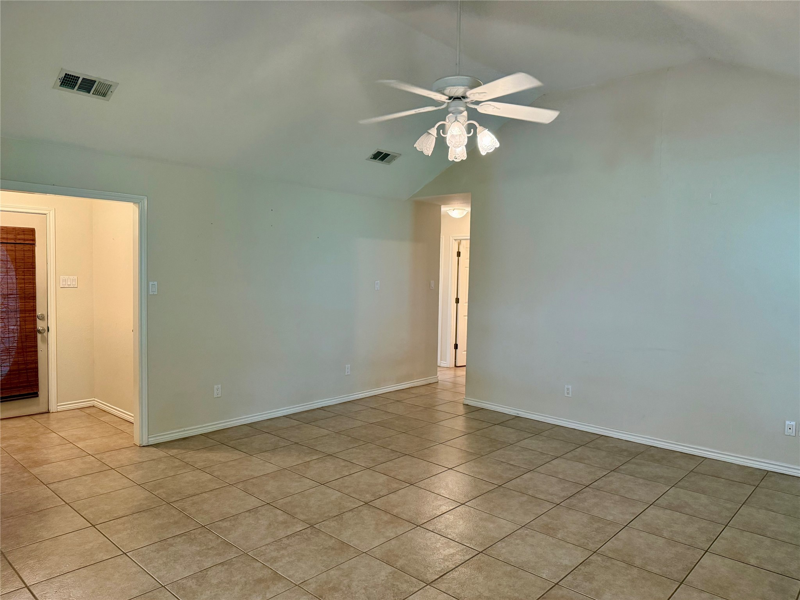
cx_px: 400
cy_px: 300
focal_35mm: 24
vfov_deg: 56.8
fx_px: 555
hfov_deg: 71.6
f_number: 1.78
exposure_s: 1/120
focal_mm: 6.76
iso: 400
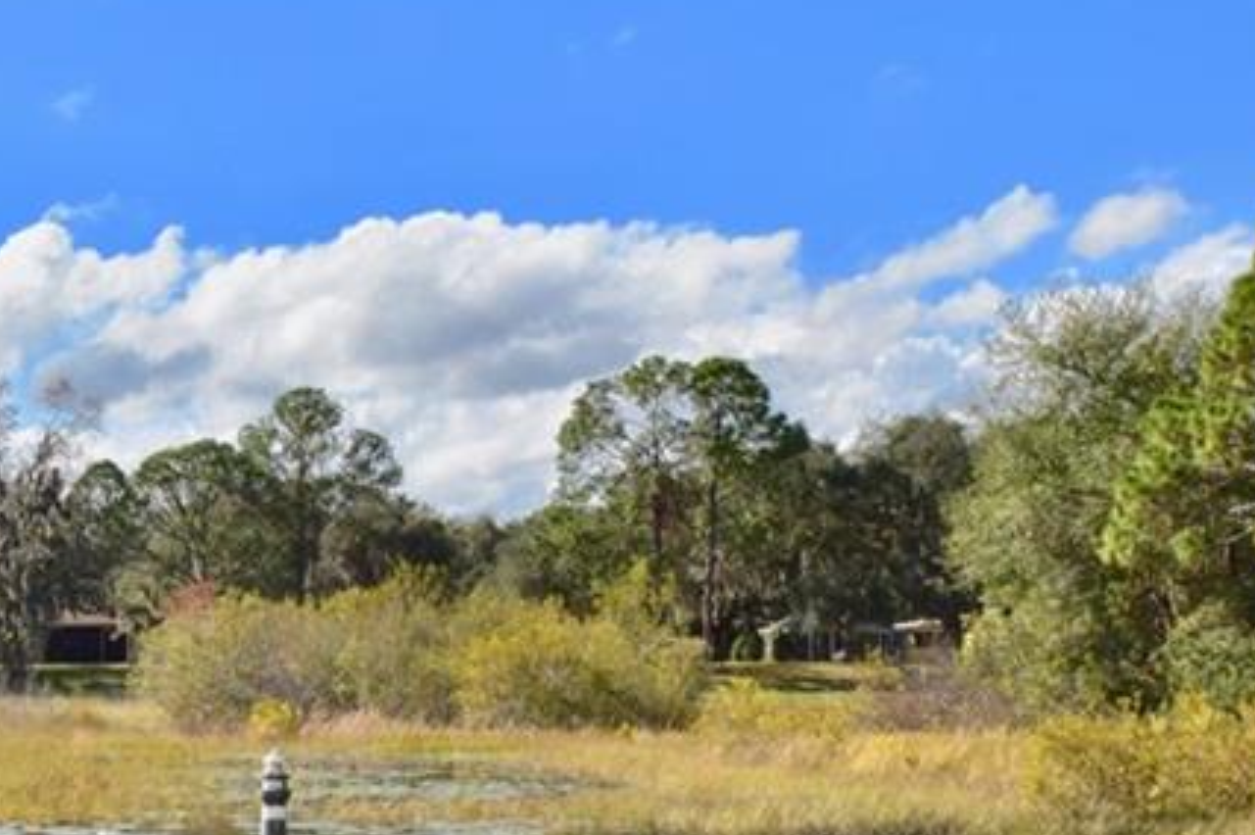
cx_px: -209
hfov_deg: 25.5
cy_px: 870
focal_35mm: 72
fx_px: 2508
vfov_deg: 18.3
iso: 320
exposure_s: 1/500
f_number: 11
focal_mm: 20
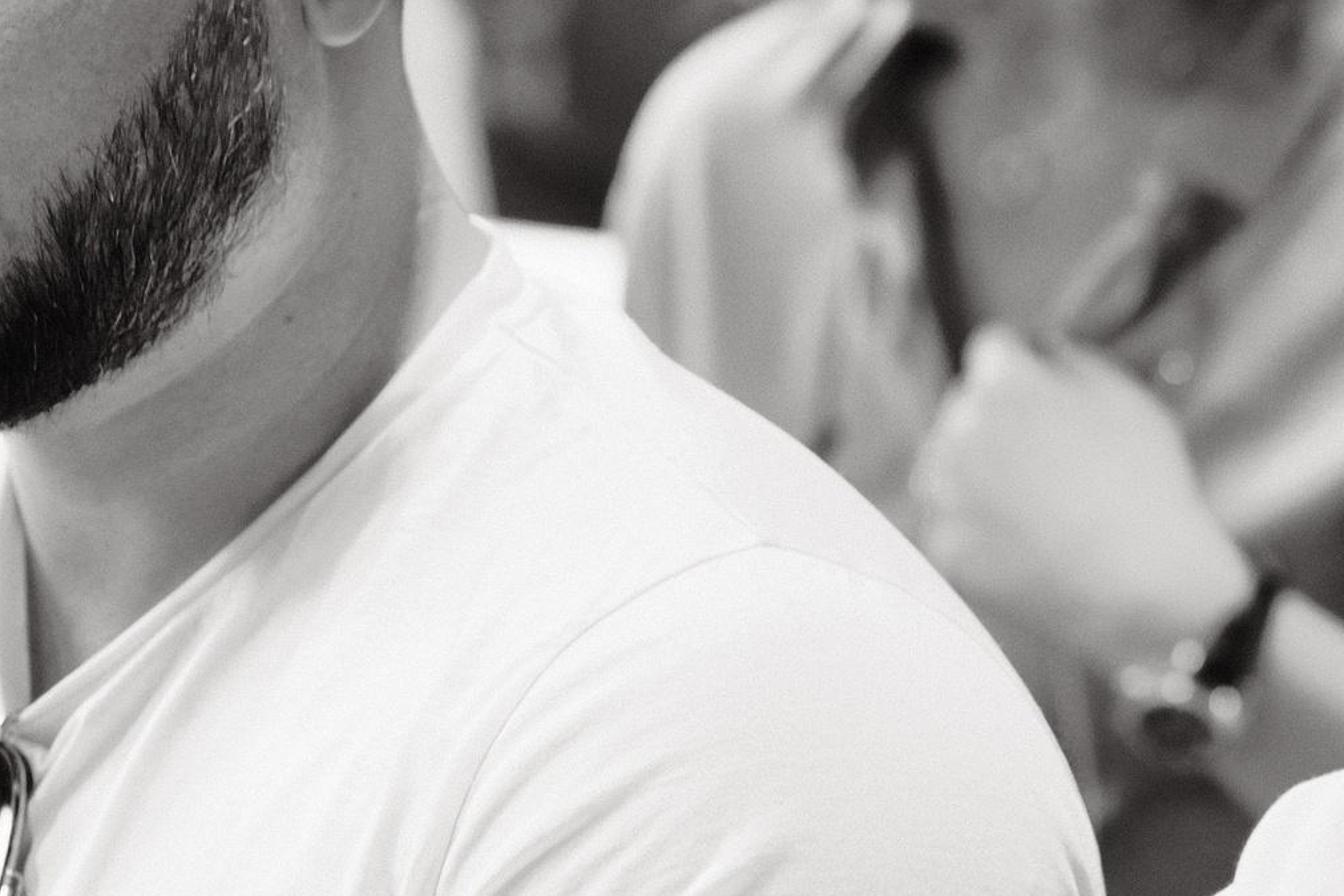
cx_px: -336
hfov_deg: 6.3
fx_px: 12095
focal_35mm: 324
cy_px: 430
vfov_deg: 4.2
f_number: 2.5
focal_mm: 85
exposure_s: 1/125
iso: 2000
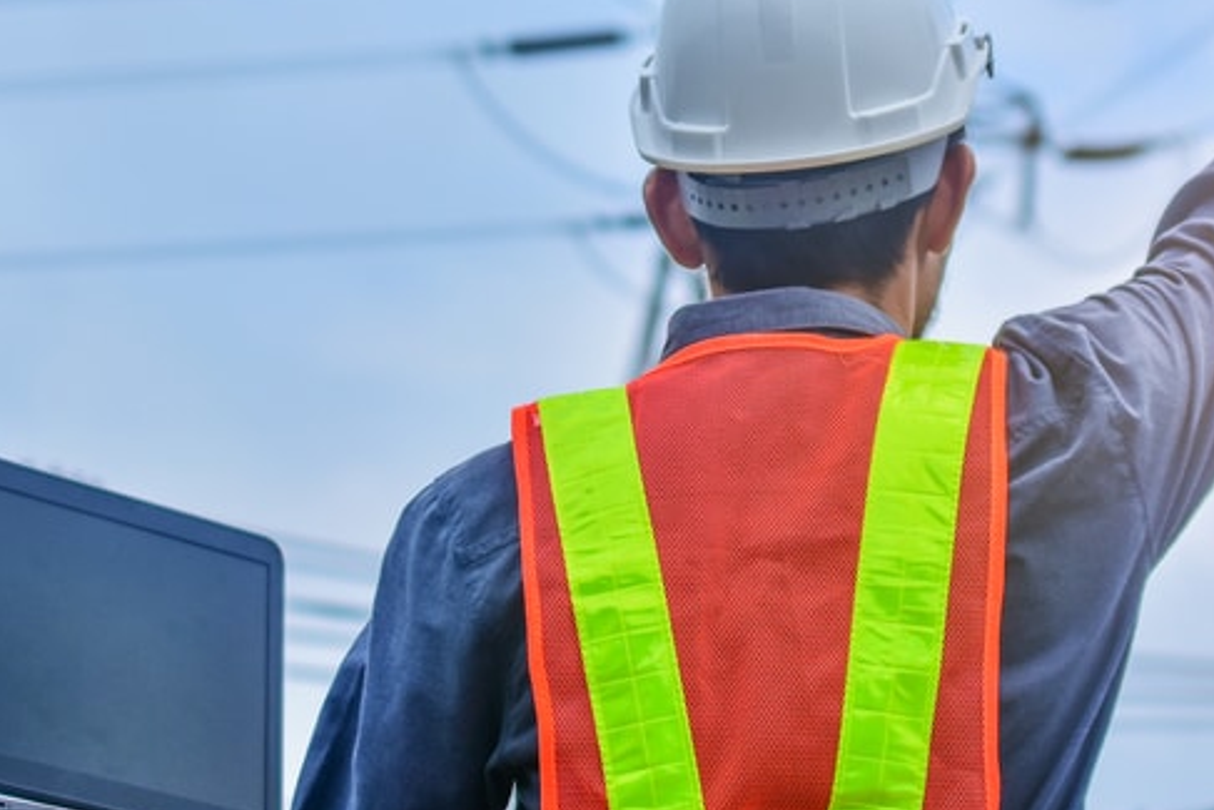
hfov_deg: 16.2
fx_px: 4250
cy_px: 197
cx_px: 783
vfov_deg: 10.9
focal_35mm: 126
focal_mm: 40
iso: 100
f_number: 2.8
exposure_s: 1/1600
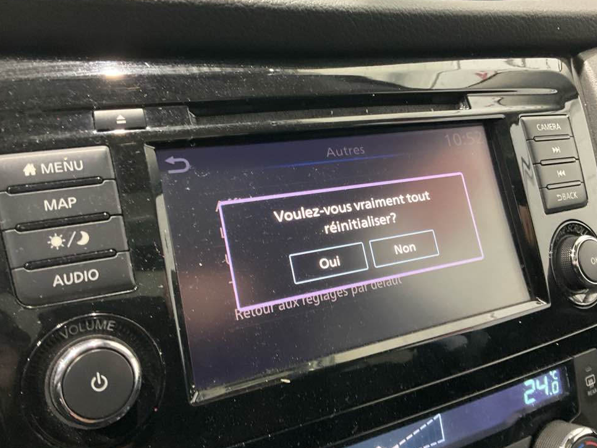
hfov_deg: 53.9
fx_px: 587
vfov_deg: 41.8
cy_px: 205
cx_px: 308
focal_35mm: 34
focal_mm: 3
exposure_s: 1/28
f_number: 1.8
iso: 400
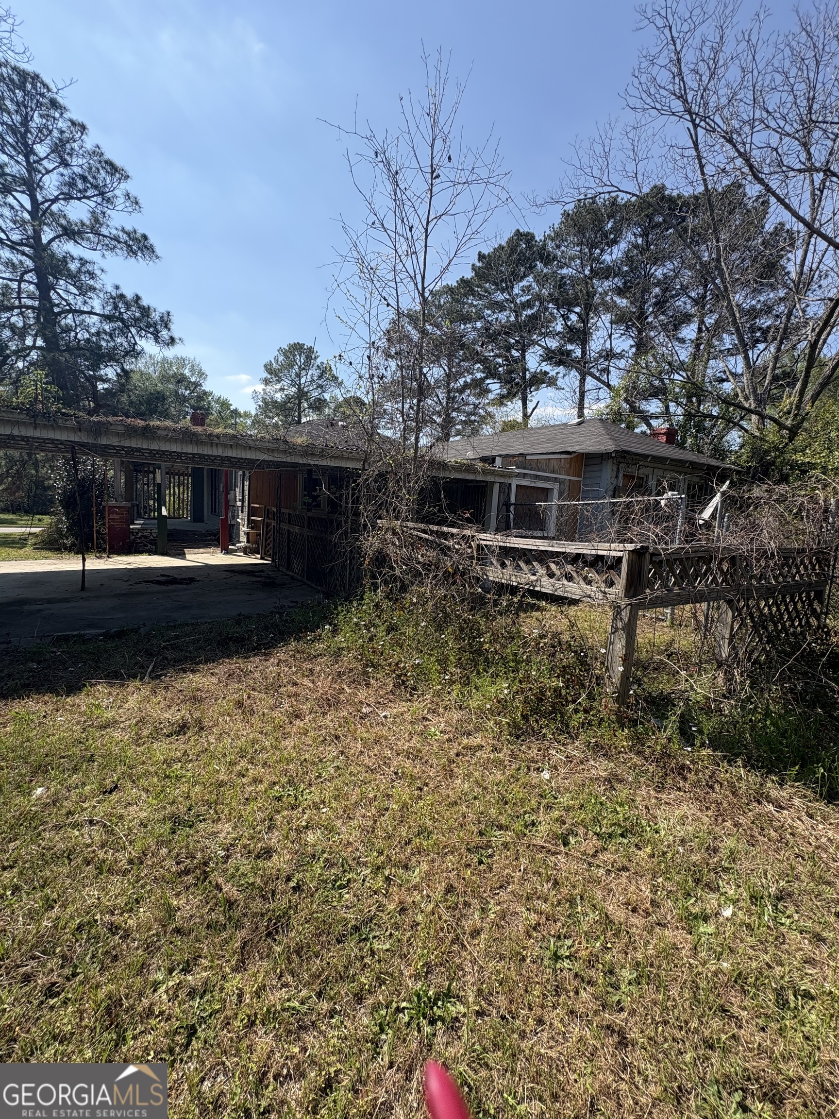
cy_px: 560
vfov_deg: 102.1
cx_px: 420
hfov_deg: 85.7
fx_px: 452
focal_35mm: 14
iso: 64
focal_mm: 2.22
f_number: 2.2
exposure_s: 1/1346
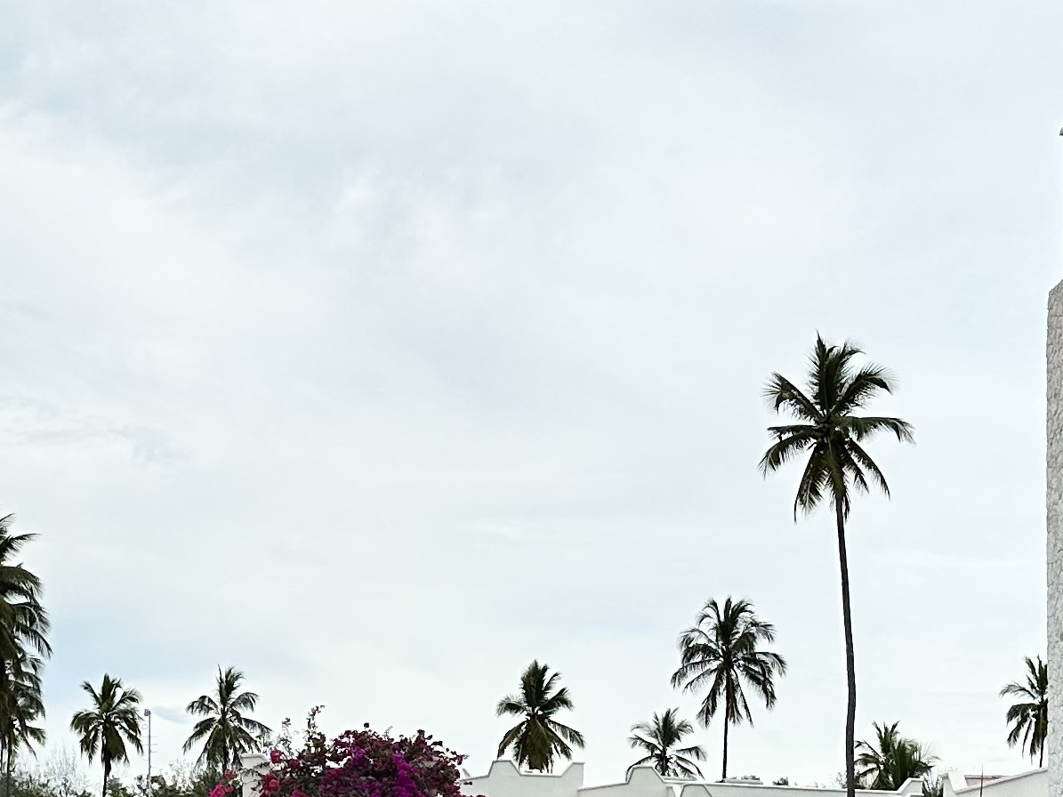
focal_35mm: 81
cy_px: 699
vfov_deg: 18.0
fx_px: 2487
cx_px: 388
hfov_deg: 24.1
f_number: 1.78
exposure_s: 1/10753
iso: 80
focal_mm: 6.86
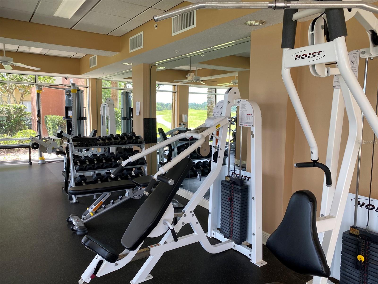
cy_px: 142
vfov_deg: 53.1
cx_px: 189
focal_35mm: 26
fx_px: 284
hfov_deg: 67.3
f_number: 1.8
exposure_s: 1/102
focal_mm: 4.25
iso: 125
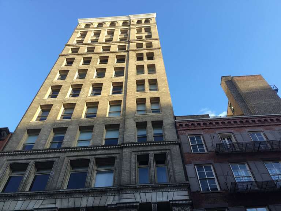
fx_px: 252
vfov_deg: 45.4
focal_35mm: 31
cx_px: 140
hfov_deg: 58.4
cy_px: 106
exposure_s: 1/124
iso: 25
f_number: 2.4
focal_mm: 3.3
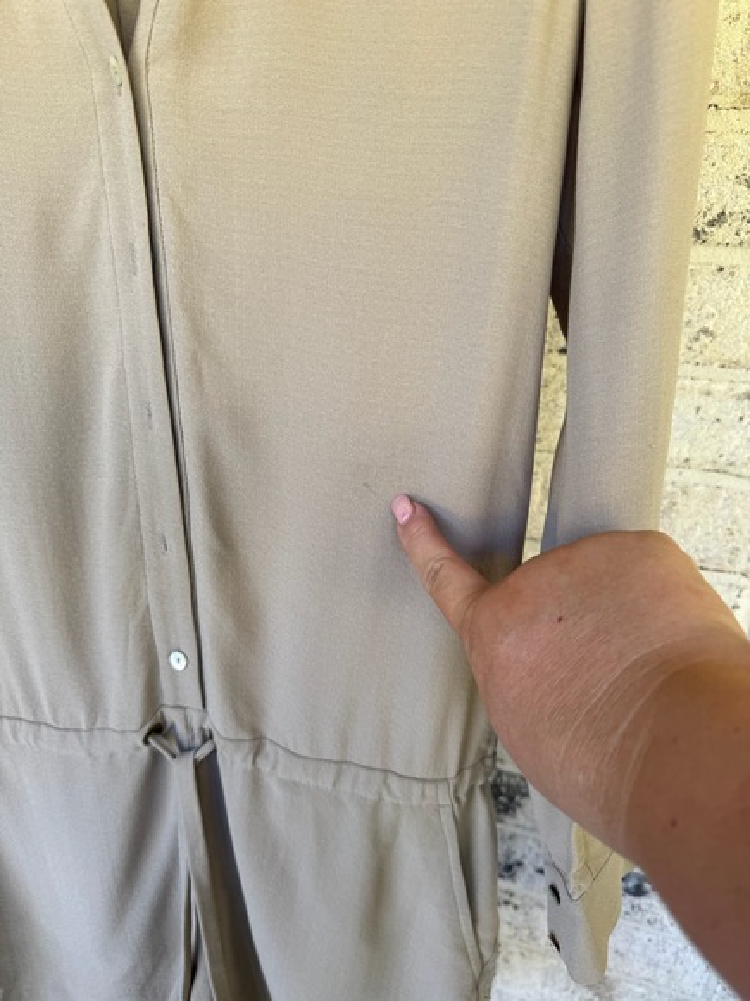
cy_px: 500
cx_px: 375
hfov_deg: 56.8
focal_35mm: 24
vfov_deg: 71.6
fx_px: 693
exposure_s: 1/121
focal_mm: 6.76
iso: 100
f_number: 1.78
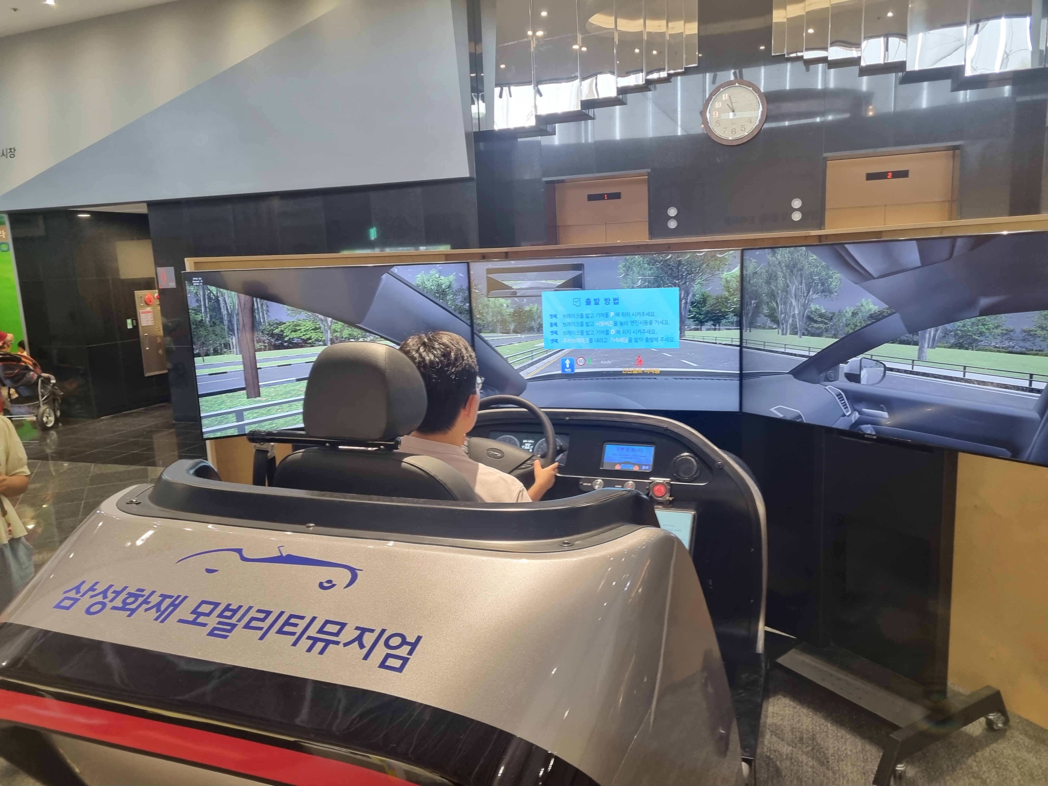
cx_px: 524
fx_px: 787
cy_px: 393
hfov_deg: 67.3
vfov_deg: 53.1
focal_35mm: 26
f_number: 1.8
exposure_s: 1/40
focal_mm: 5.4
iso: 320
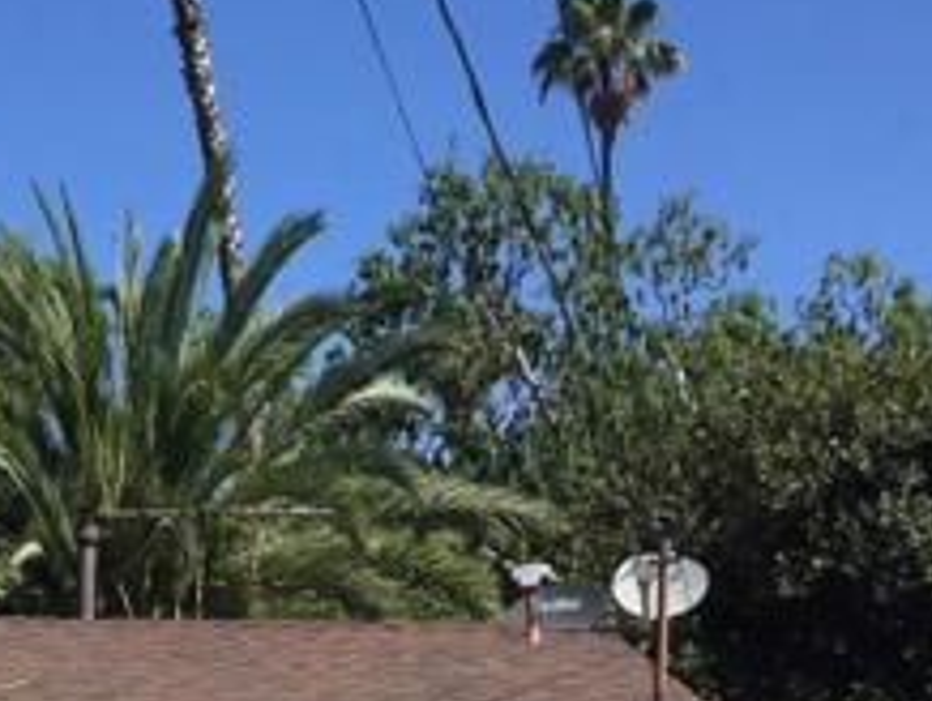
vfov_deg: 16.4
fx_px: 2291
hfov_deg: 22.2
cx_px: 9
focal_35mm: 85
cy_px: 928
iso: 32
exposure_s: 1/1582
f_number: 2.2
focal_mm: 4.15
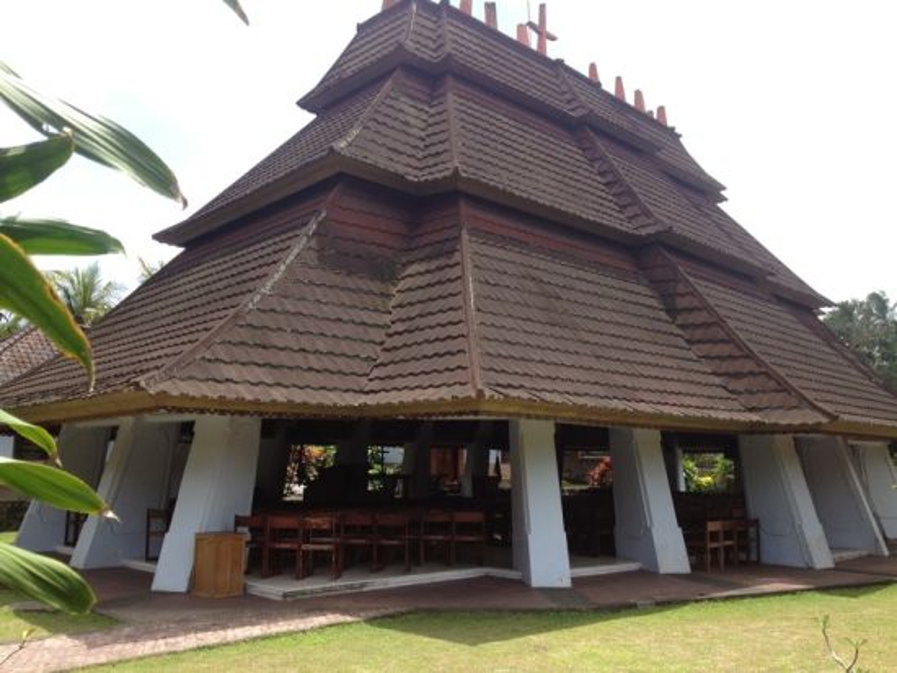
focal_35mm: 35
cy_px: 336
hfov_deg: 52.6
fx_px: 907
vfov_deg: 40.7
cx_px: 448
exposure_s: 1/726
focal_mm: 4.28
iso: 50
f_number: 2.4
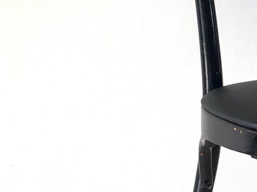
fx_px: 765
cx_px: 302
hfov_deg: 18.2
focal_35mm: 103
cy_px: 115
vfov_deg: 14.4
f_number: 2.2
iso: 25
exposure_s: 1/33
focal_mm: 4.15
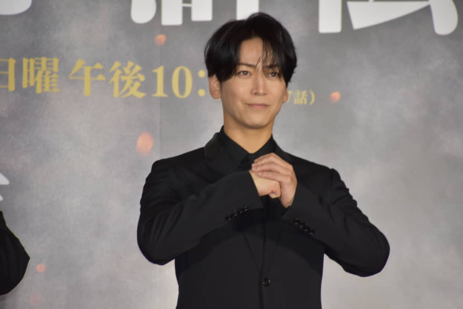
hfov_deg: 6.2
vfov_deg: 4.2
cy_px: 154
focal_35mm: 330
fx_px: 4244
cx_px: 232
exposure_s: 1/80
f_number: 6.3
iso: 800
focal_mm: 220
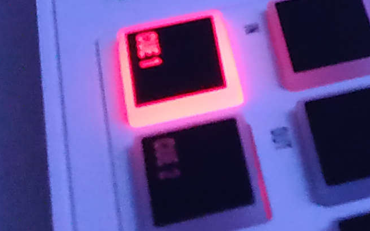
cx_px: 743
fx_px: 1574
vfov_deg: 8.2
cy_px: -134
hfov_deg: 11.9
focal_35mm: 156
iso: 1600
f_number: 1.9
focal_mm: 3.94
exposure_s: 1/20
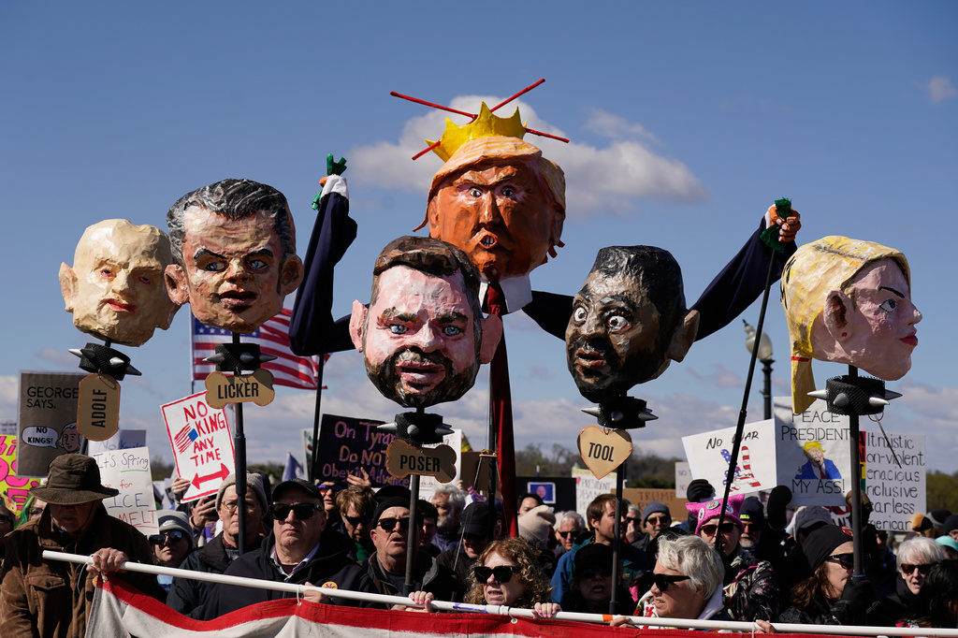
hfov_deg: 28.9
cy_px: 319
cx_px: 479
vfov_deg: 19.4
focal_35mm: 70
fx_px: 1862
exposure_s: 1/1000
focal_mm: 70
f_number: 6.3
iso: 100
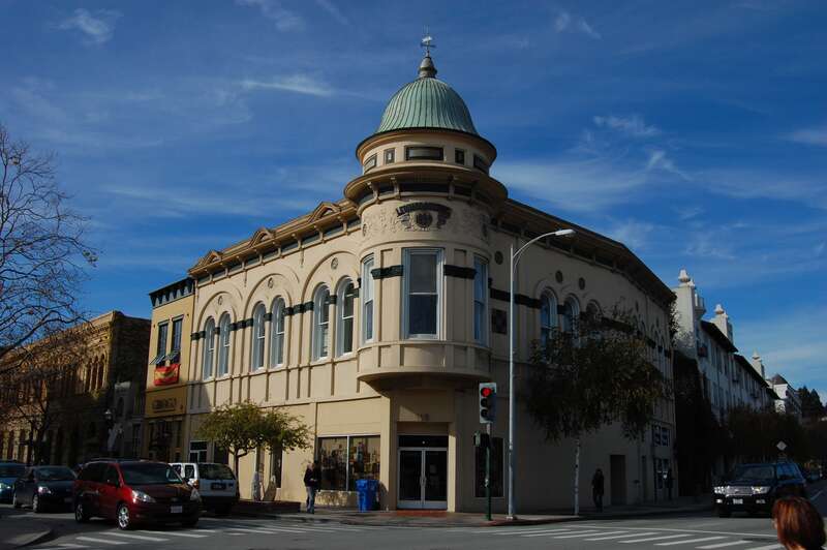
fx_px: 826
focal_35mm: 36
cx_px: 414
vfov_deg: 36.8
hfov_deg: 53.2
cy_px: 275
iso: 200
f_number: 16
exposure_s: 1/200
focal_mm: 24
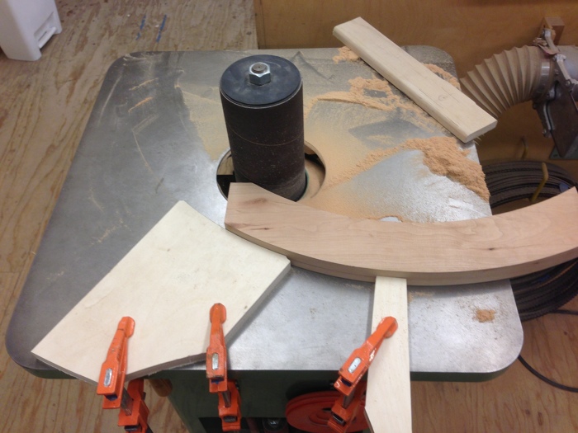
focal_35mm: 33
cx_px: 289
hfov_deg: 55.4
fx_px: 551
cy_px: 216
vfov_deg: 42.9
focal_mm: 4.13
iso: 50
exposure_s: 1/40
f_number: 2.4
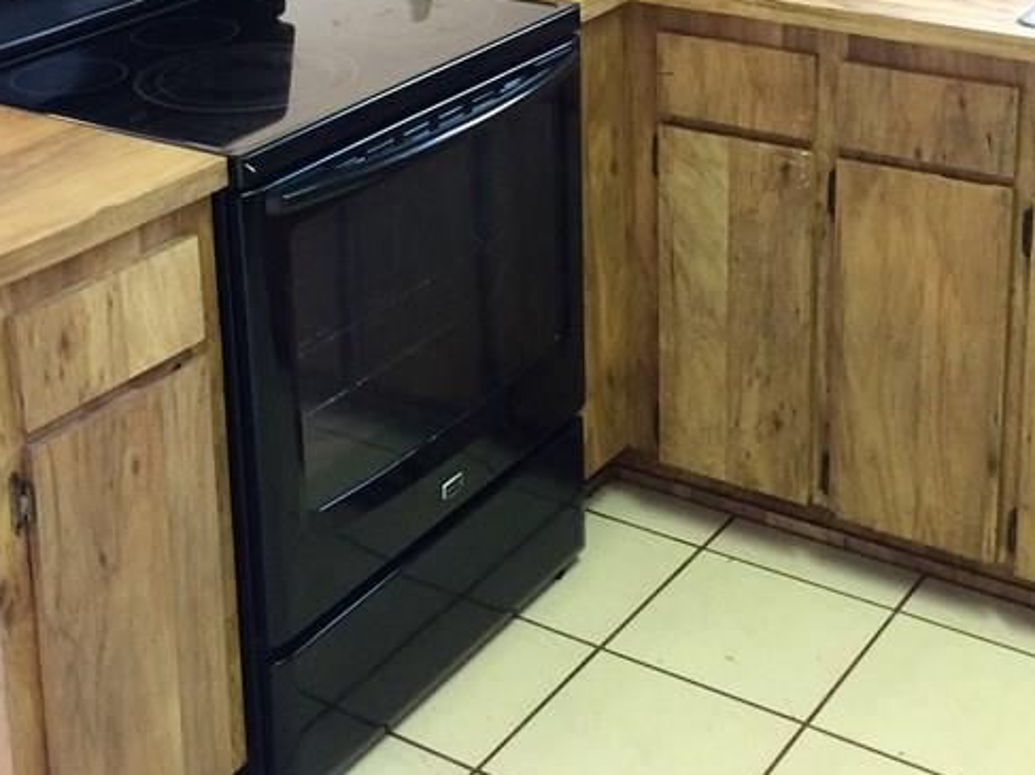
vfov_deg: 23.2
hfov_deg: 31.6
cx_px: 436
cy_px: 36
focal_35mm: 61
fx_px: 1823
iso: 200
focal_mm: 4.15
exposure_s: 1/30
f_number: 2.2
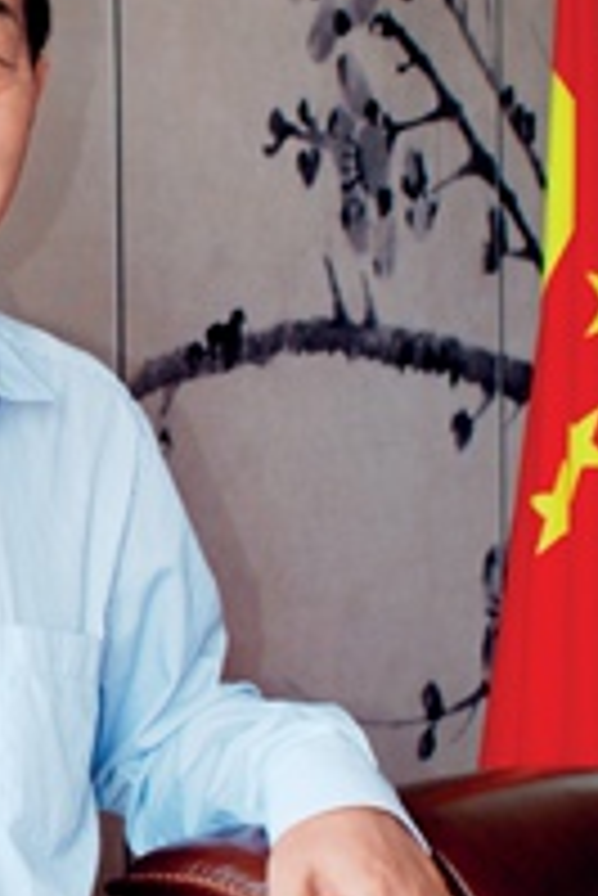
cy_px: 653
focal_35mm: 128
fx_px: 3193
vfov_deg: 15.9
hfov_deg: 10.6
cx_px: -54
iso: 200
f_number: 3.5
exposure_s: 1/25
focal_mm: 31
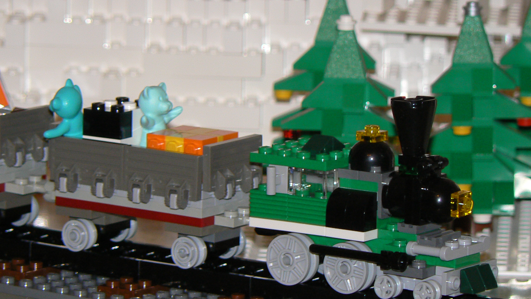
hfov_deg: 6.0
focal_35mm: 357
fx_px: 5026
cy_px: 194
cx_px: 266
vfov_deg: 3.4
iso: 100
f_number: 3.3
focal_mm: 44.7
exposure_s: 1/30
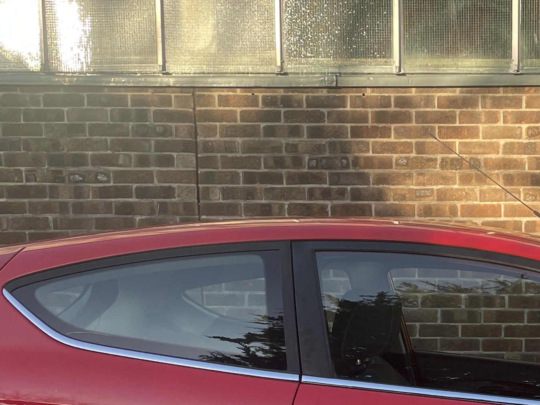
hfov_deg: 23.9
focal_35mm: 78
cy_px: 448
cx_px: 549
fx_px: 1217
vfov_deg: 18.2
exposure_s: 1/307
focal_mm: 4.2
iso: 32
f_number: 1.6
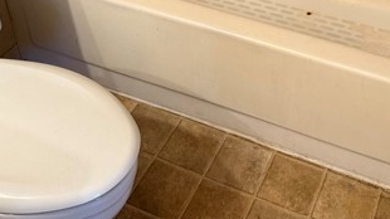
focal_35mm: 54
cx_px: 259
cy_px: -44
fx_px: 558
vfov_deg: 20.7
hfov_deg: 38.1
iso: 250
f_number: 1.78
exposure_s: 1/60
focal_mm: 6.76
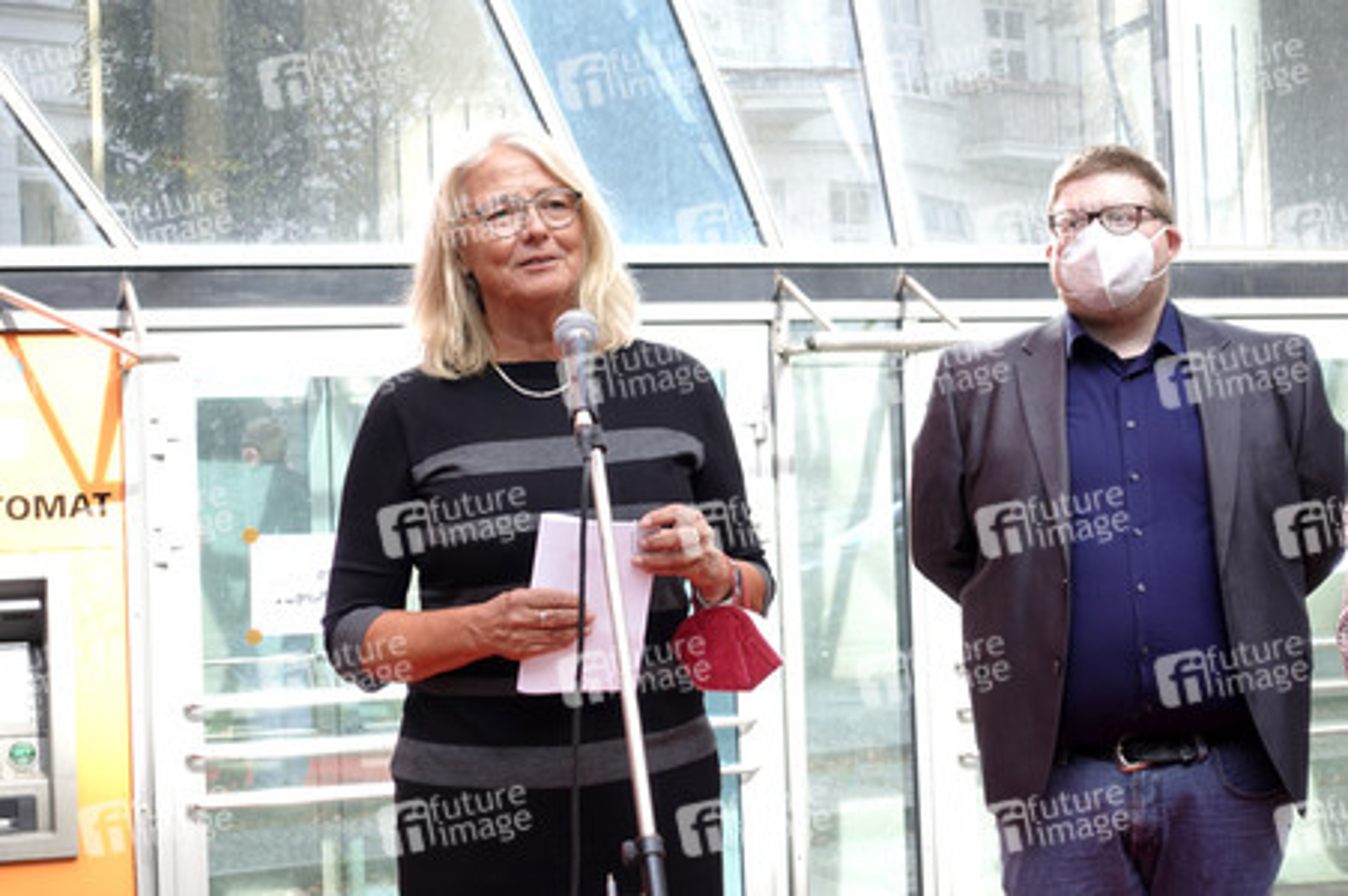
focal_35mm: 70
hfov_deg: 28.9
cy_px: 448
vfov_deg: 19.4
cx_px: 674
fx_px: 2619
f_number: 3.5
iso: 80
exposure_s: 1/125
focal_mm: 25.7
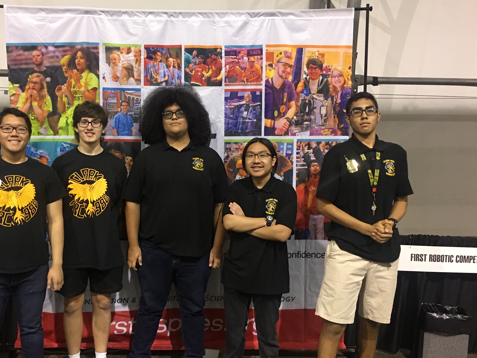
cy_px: 185
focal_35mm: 39
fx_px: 537
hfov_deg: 47.3
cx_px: 172
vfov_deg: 36.8
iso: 80
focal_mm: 4.15
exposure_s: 1/10
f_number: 2.2
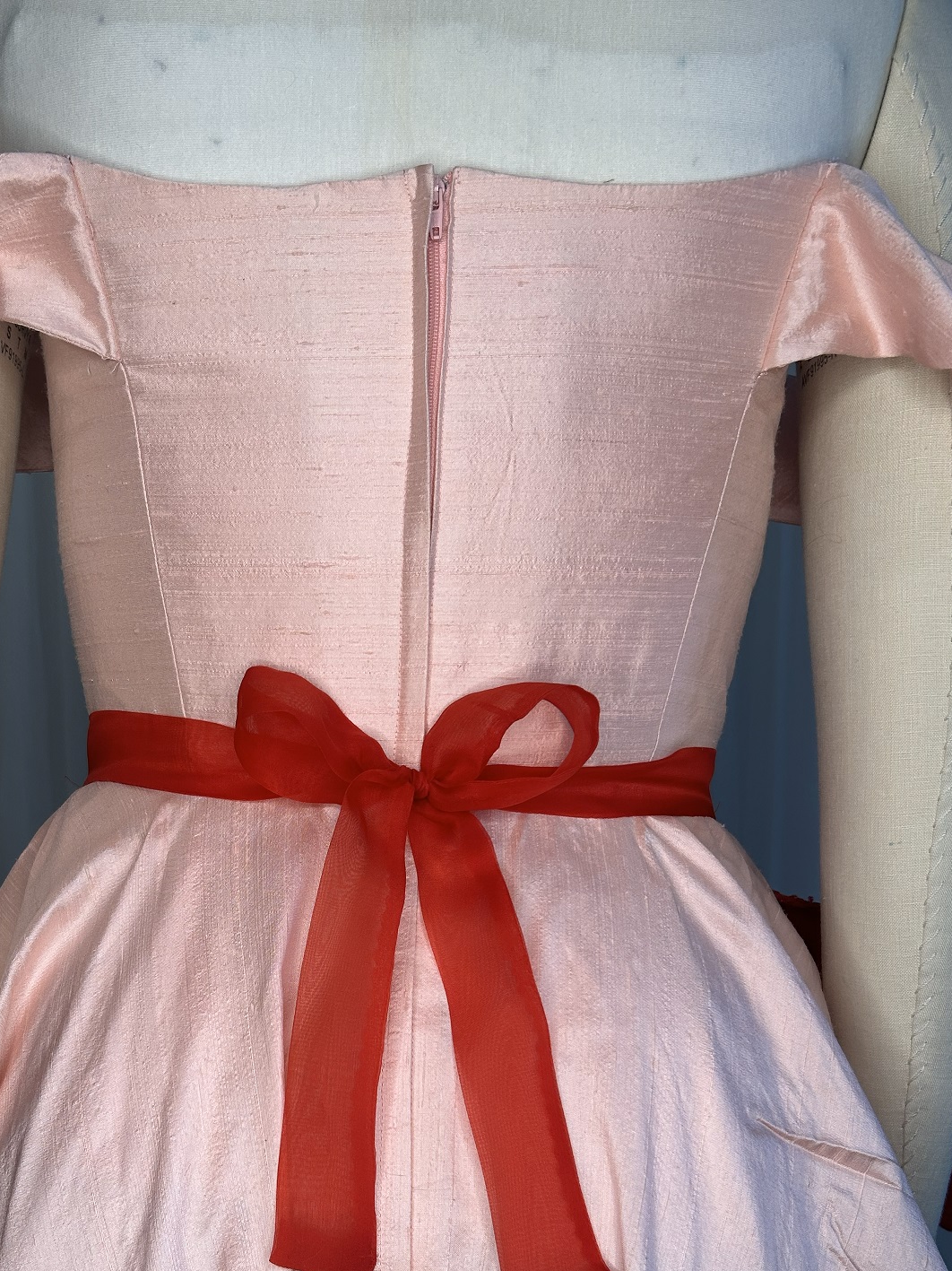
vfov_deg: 49.1
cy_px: 875
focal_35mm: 37
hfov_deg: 38.3
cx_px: 333
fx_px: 1357
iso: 32
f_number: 1.5
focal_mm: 5.7
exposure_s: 1/148
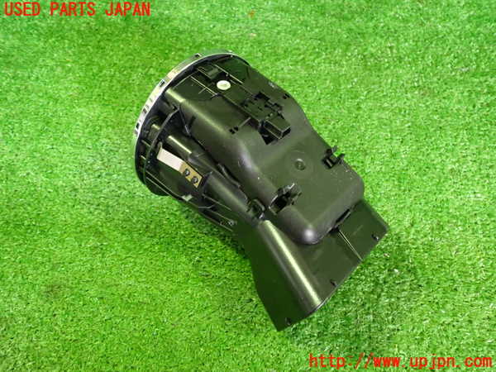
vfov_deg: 46.8
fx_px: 430
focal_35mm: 30
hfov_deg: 60.0
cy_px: 186
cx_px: 248
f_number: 2.3
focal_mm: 5.4
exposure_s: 1/30
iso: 800
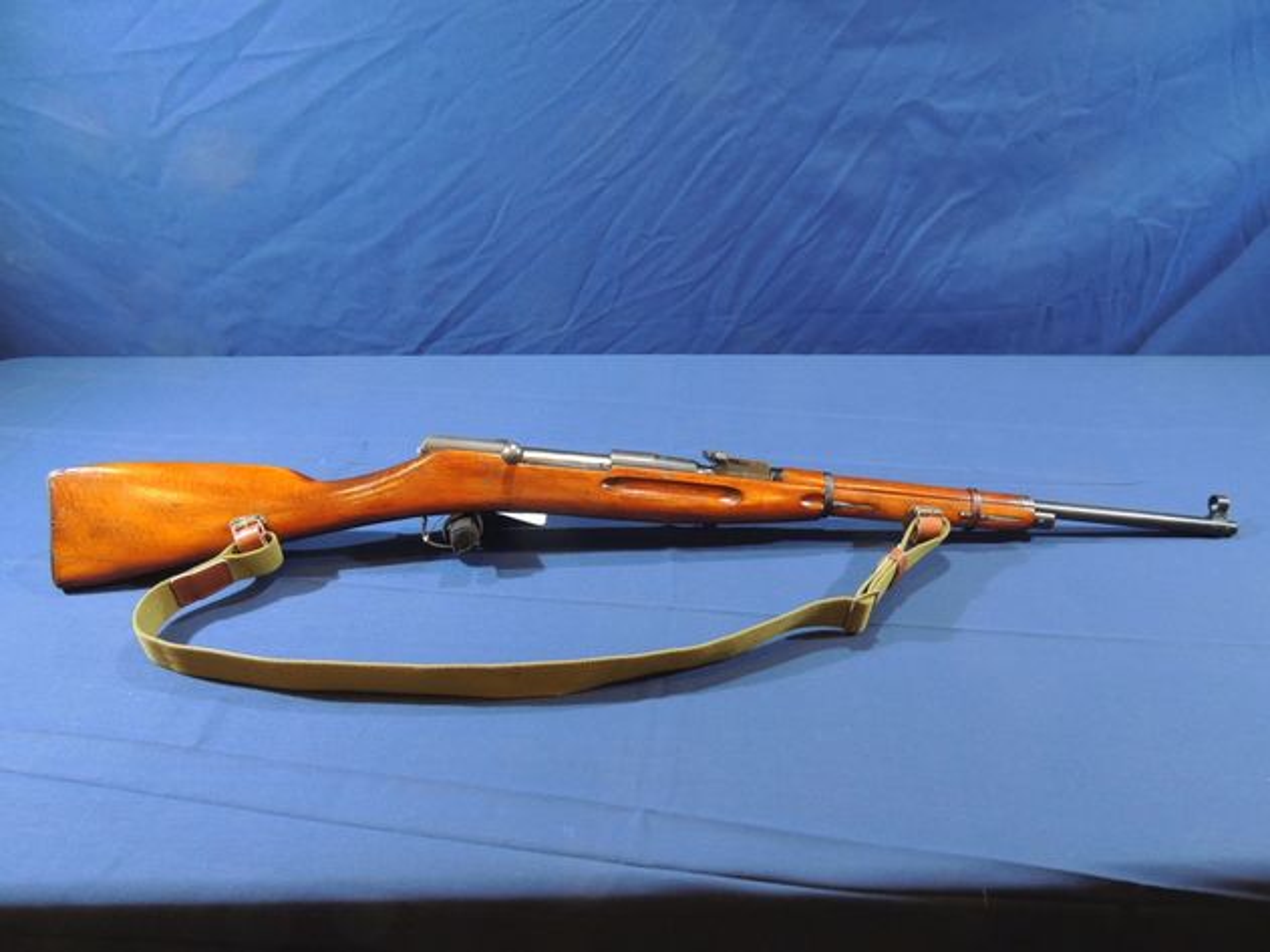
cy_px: 476
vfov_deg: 56.8
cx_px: 635
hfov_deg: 71.6
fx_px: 880
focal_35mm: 24
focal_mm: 4.3
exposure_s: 1/30
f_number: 3
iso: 360
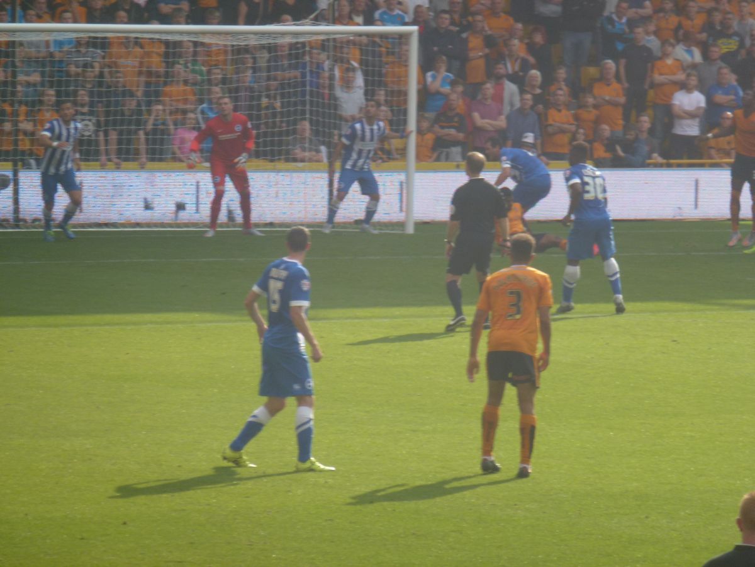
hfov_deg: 5.2
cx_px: 378
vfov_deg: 3.9
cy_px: 284
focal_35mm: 384
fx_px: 8375
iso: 100
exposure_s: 1/250
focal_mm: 68.8
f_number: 5.9
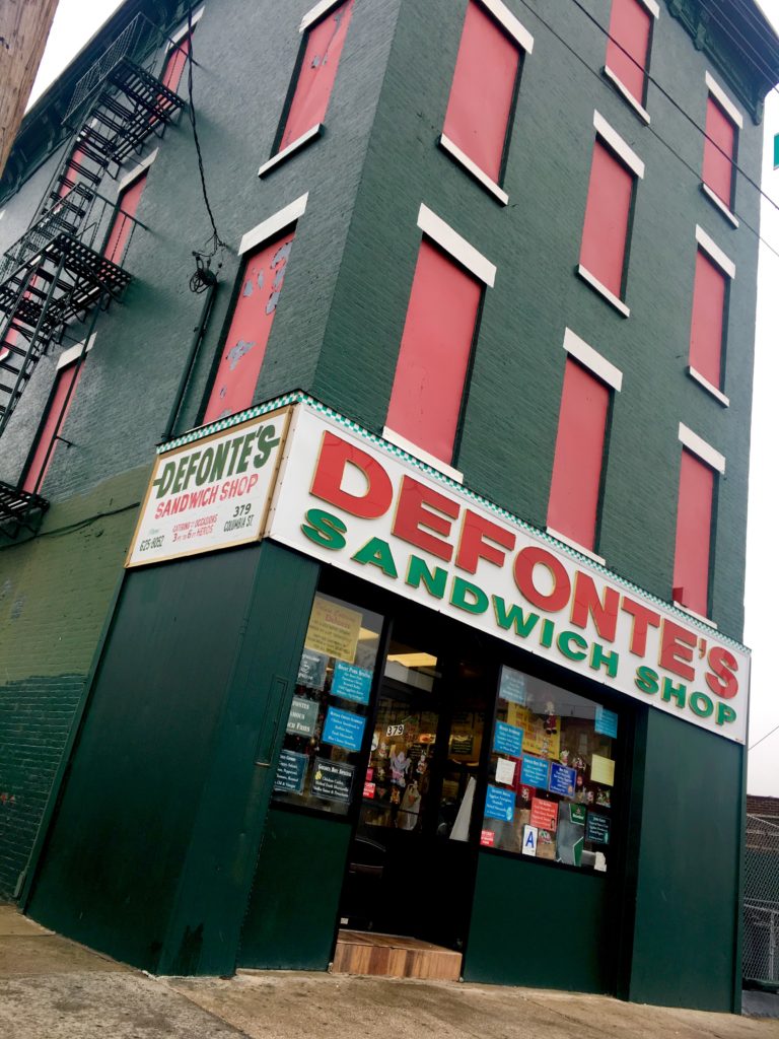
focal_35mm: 29
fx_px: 870
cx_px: 390
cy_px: 520
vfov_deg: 61.7
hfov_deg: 48.2
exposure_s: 1/140
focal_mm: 4.15
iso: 25
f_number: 2.2
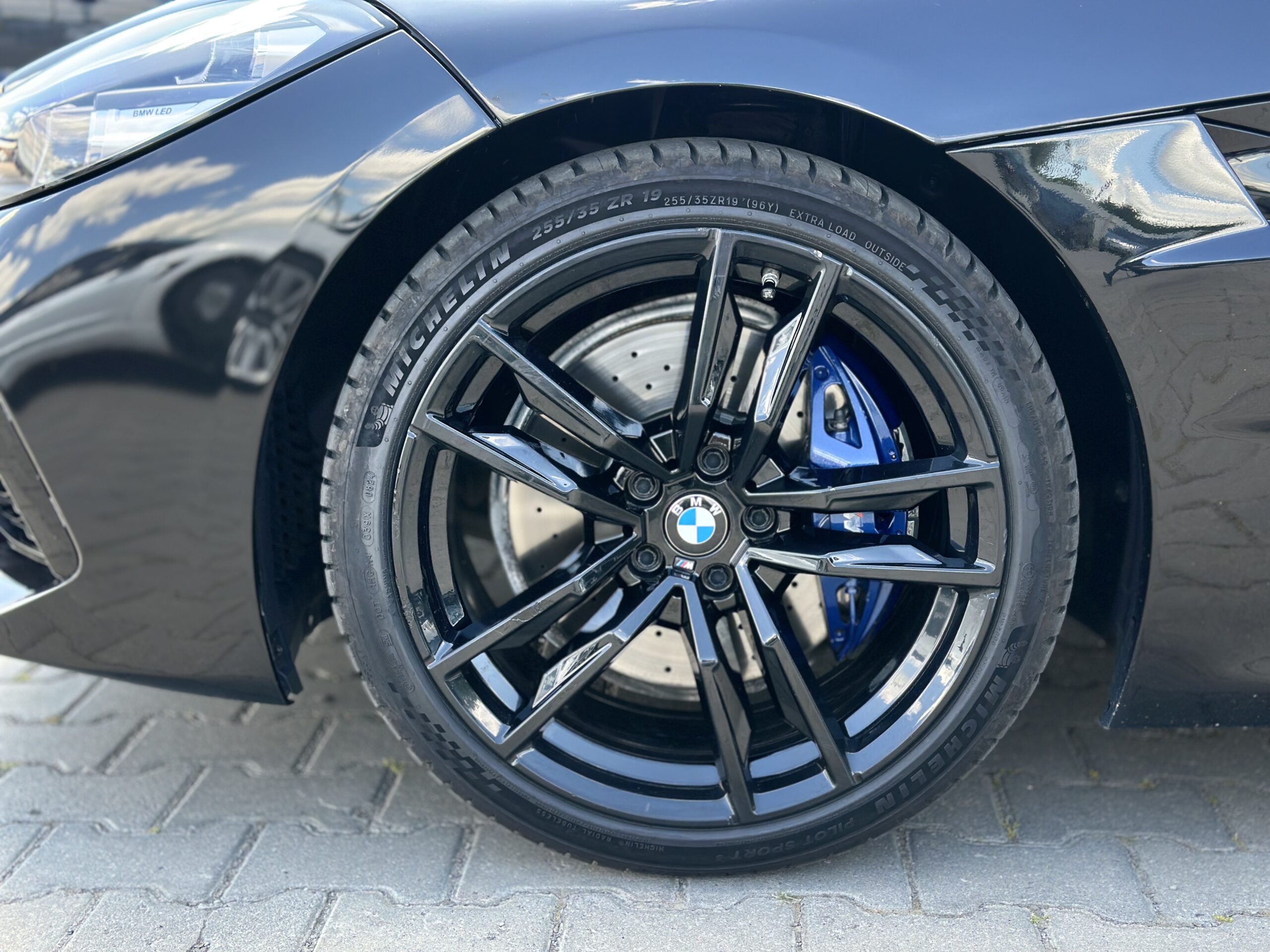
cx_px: 635
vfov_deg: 30.3
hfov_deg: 39.7
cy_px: 476
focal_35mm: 48
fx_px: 1761
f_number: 1.78
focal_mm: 6.86
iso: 80
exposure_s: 1/303
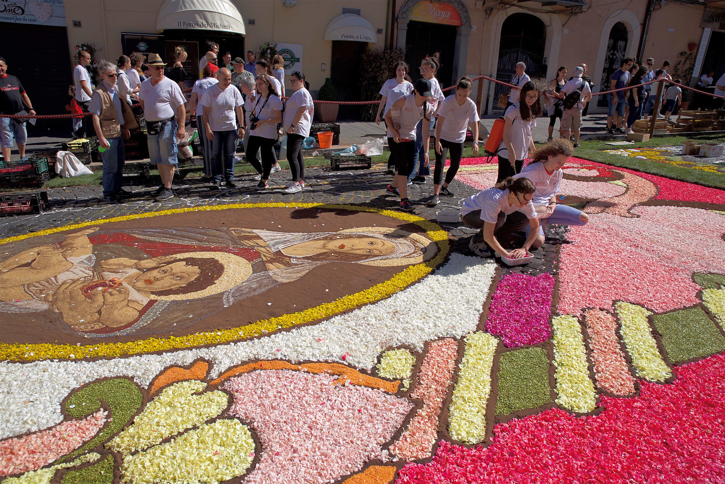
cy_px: 242
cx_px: 362
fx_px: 483
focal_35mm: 24
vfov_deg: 53.2
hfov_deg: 73.7
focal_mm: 24
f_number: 6.3
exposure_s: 1/500
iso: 100
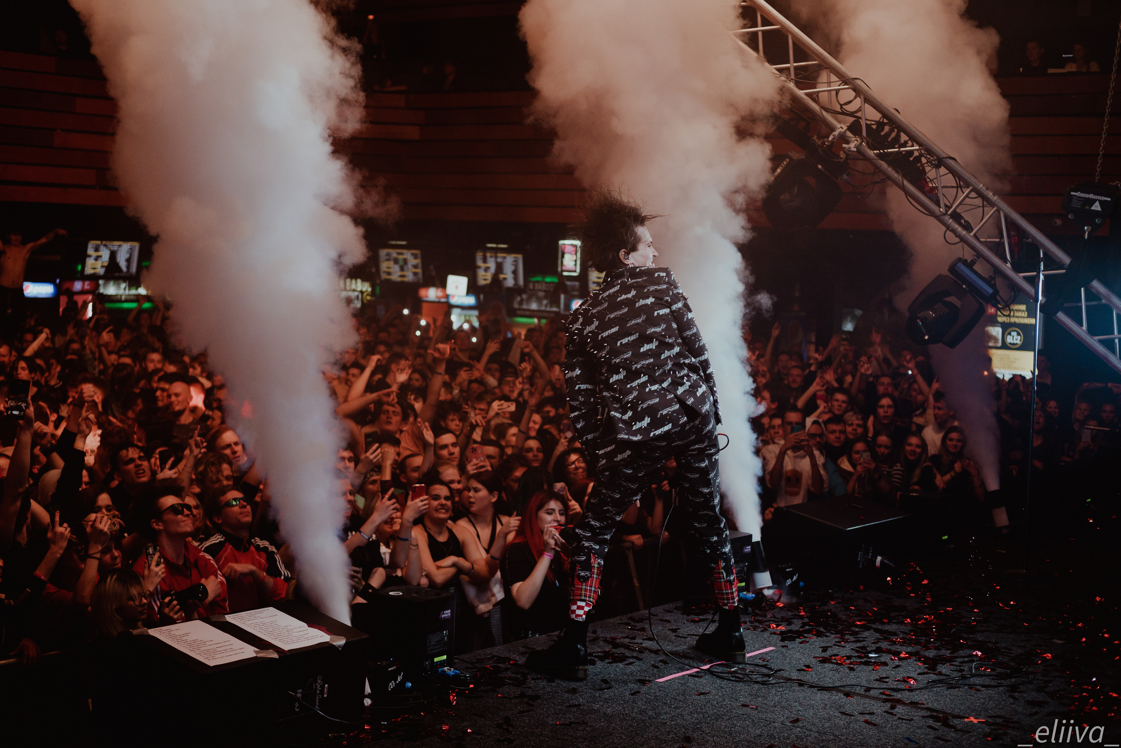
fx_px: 1650
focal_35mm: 53
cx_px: 560
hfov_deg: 37.5
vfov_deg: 25.5
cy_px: 374
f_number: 2.2
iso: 1000
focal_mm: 35
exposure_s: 1/400
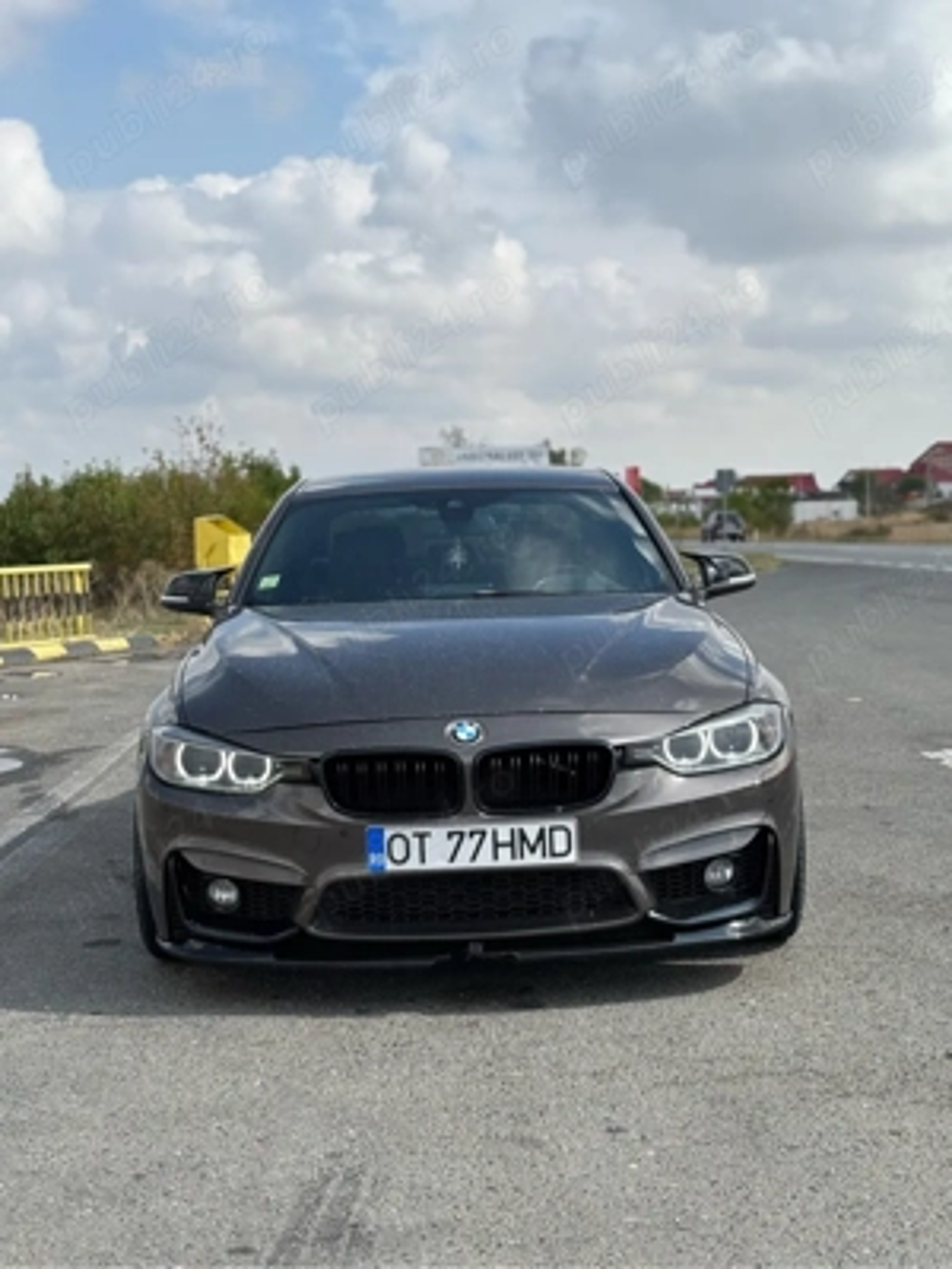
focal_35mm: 52
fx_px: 1907
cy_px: 634
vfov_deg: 36.8
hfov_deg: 28.0
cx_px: 476
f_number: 1.6
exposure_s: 1/2778
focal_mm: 5.96
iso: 40
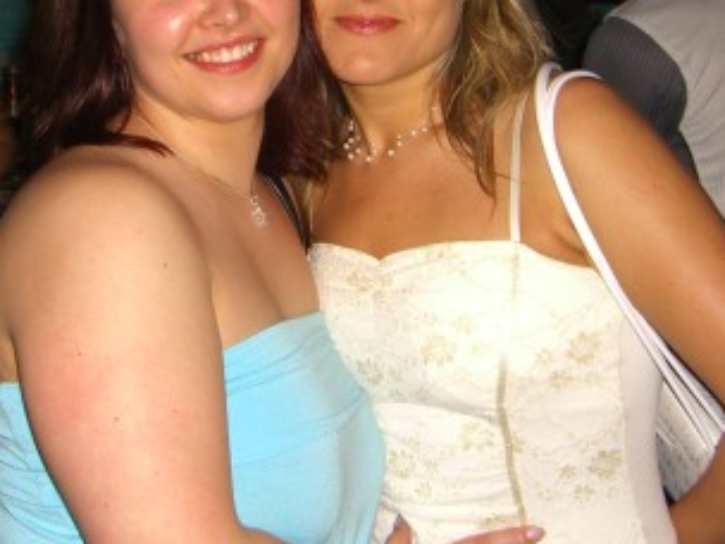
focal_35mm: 75
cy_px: 91
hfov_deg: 25.8
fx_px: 1571
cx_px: 234
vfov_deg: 19.4
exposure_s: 1/60
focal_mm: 7.9
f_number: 2.8
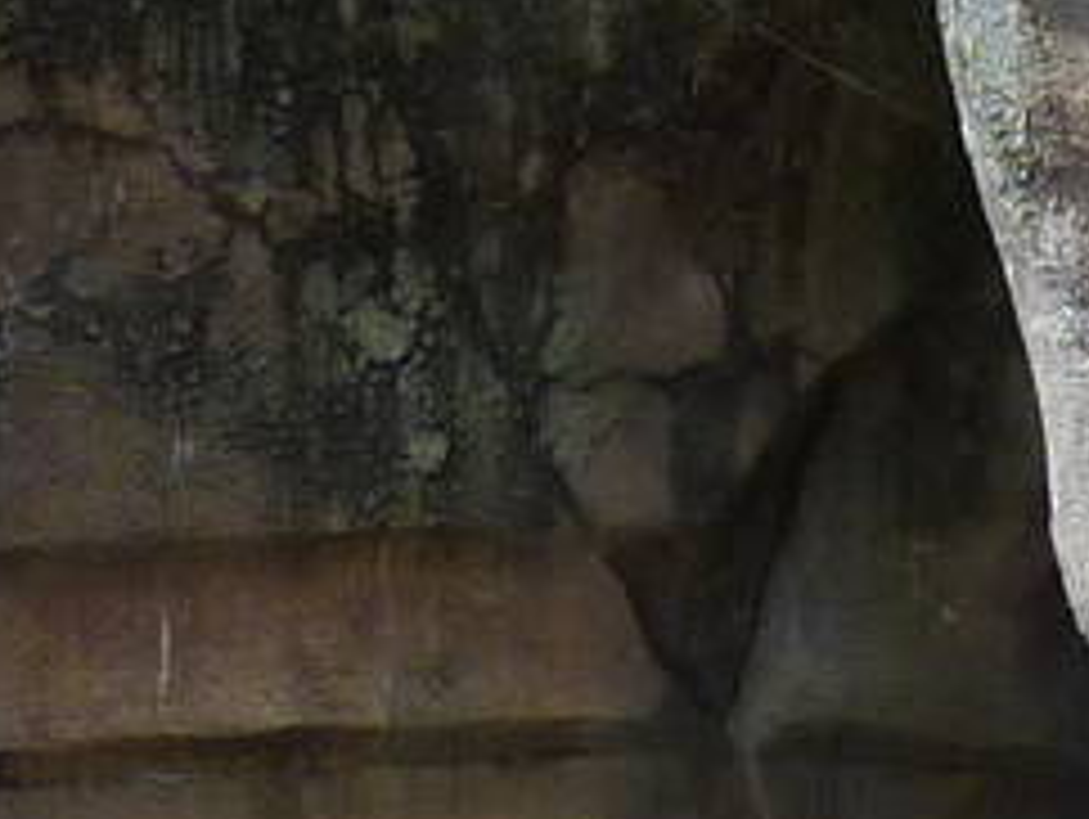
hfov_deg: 11.9
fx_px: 5196
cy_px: 1426
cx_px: 842
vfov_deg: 8.7
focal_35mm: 165
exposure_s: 1/500
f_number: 3.3
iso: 160
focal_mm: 4.1
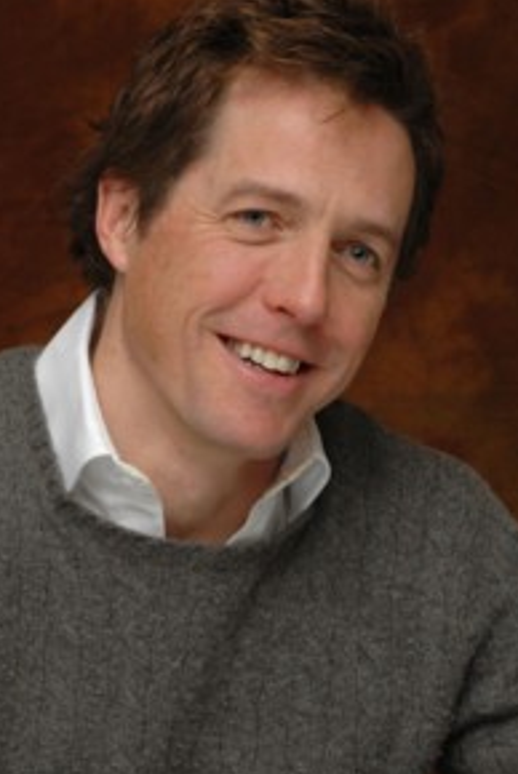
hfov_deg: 8.3
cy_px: 467
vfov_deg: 12.4
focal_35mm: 165
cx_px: 292
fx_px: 3553
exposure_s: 1/1250
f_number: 10
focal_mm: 80
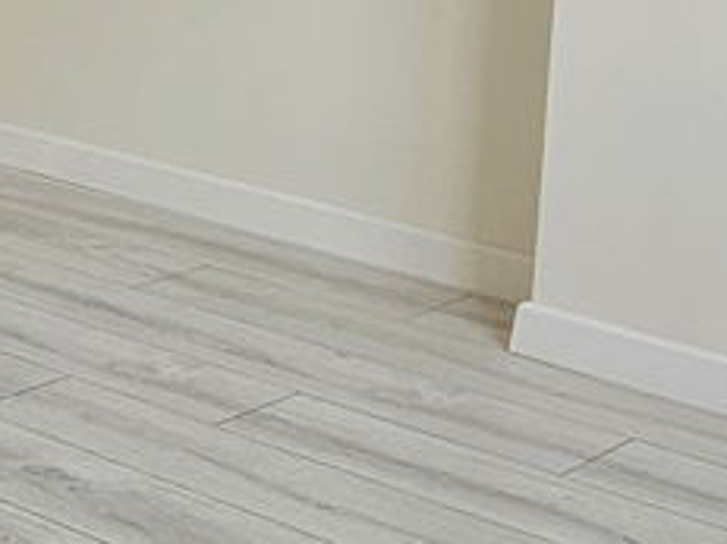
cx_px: 120
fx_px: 1889
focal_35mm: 90
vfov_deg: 16.3
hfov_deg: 21.4
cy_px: 94
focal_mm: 2.2
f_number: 2.2
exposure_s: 1/120
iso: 80
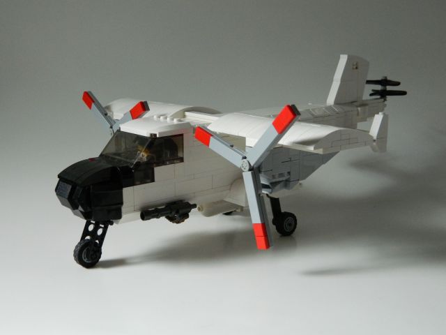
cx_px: 223
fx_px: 606
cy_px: 168
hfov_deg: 40.4
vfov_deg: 30.9
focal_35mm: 47
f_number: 3.6
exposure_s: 1/100
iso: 400
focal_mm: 8.4
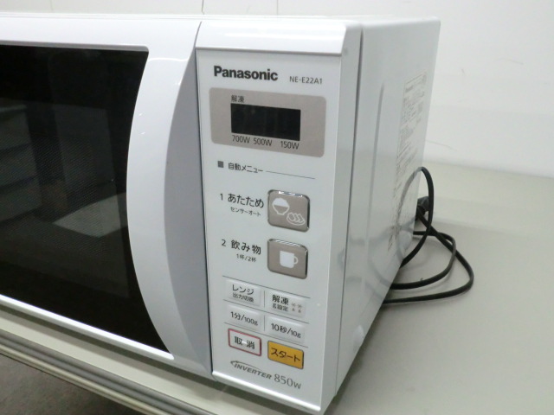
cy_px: 208
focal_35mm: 32
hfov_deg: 56.8
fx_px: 512
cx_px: 277
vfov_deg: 44.2
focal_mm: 5.8
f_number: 3.5
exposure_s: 1/60
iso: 640
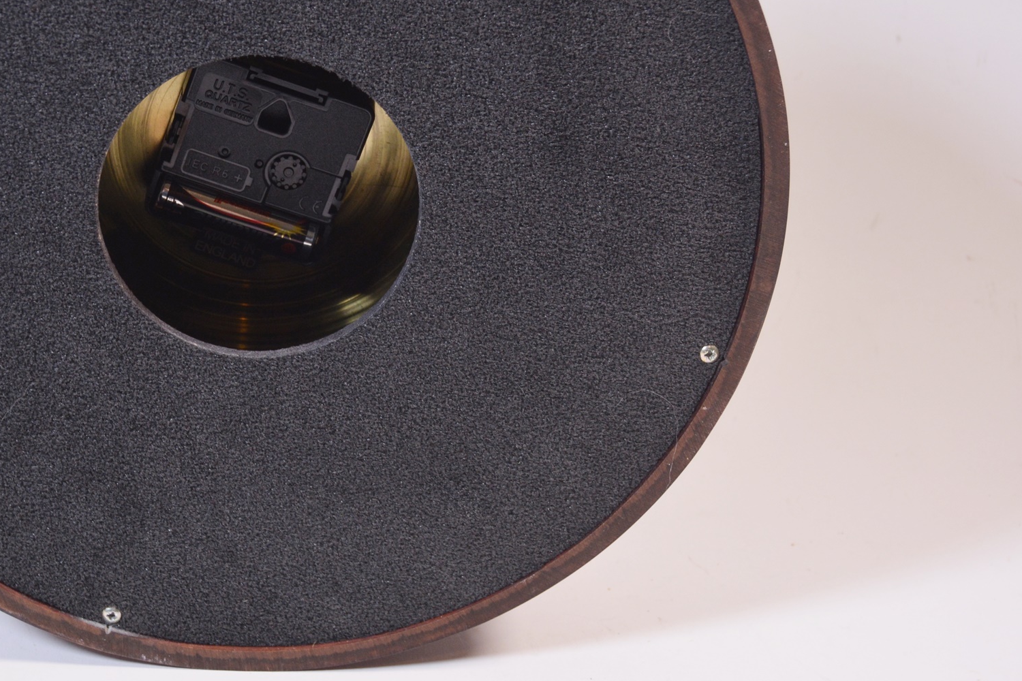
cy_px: 158
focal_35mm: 70
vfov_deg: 19.3
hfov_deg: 28.7
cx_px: 380
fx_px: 1987
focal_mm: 28
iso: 400
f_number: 5
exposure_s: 1/100
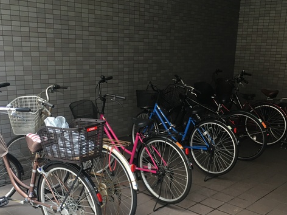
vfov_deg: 33.2
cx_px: 145
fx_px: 357
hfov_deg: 43.8
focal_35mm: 43
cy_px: 147
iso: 25
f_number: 2.2
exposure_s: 1/40
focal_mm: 4.15
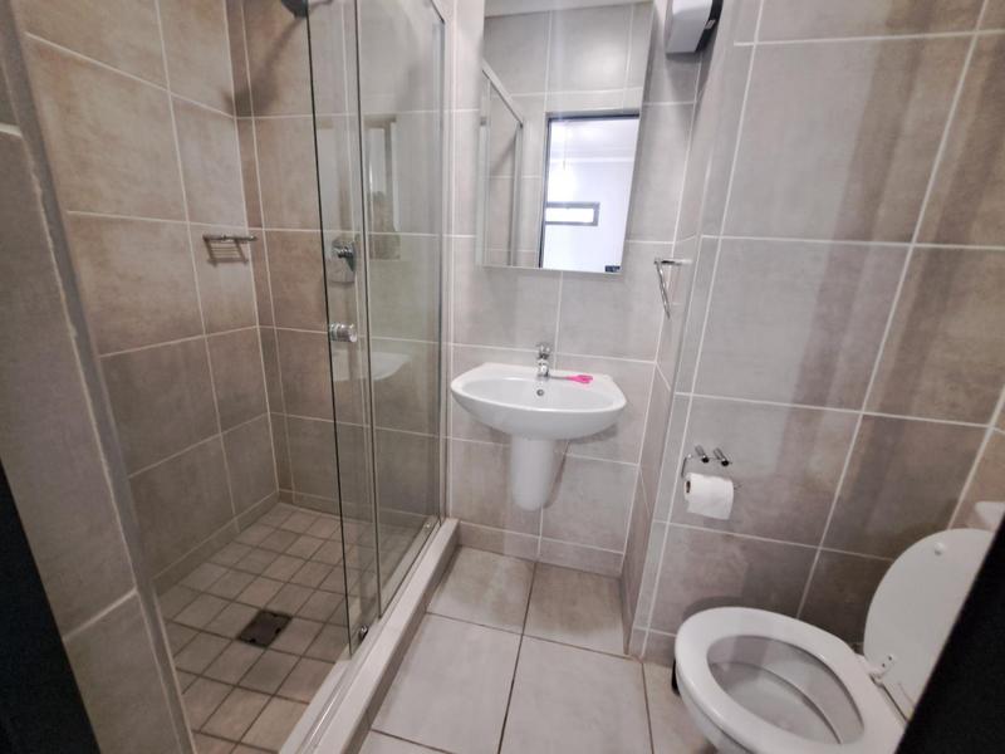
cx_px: 502
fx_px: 377
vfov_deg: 89.9
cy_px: 377
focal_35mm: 13
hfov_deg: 106.2
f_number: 2.2
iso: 640
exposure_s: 1/20
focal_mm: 1.74
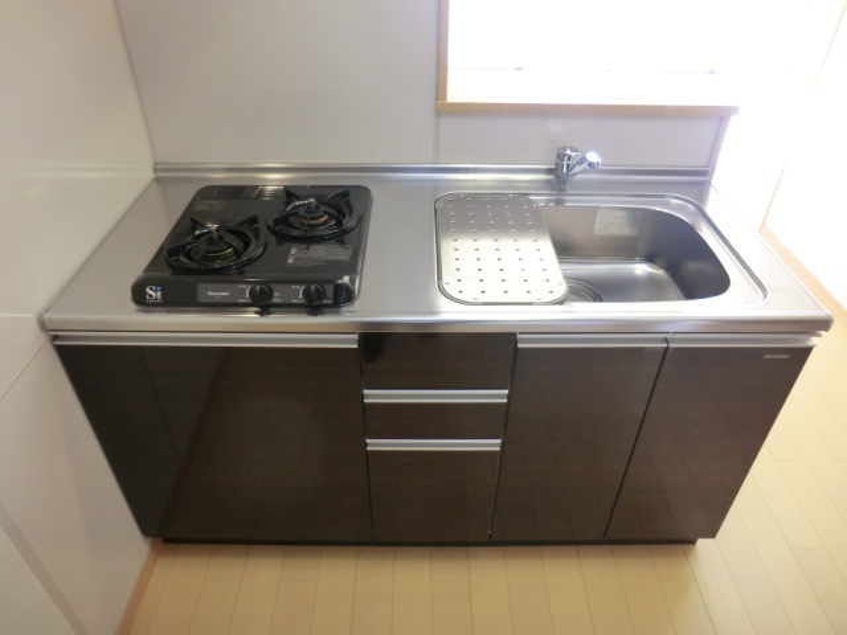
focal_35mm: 24
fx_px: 587
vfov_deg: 56.8
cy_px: 318
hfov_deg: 71.6
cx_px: 424
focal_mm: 4.3
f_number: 3.2
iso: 200
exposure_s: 1/60
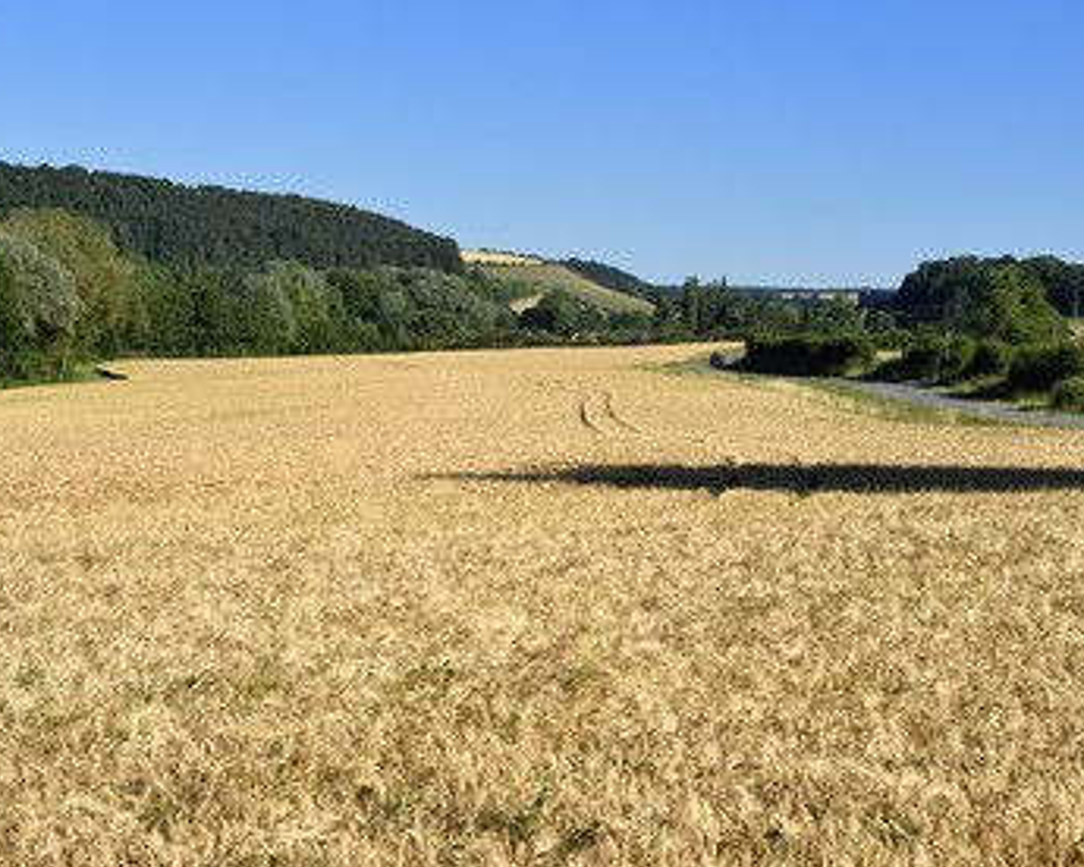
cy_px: 437
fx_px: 2567
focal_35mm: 80
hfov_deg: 23.8
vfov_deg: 19.2
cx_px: 465
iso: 200
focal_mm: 70
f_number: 11
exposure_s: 1/250
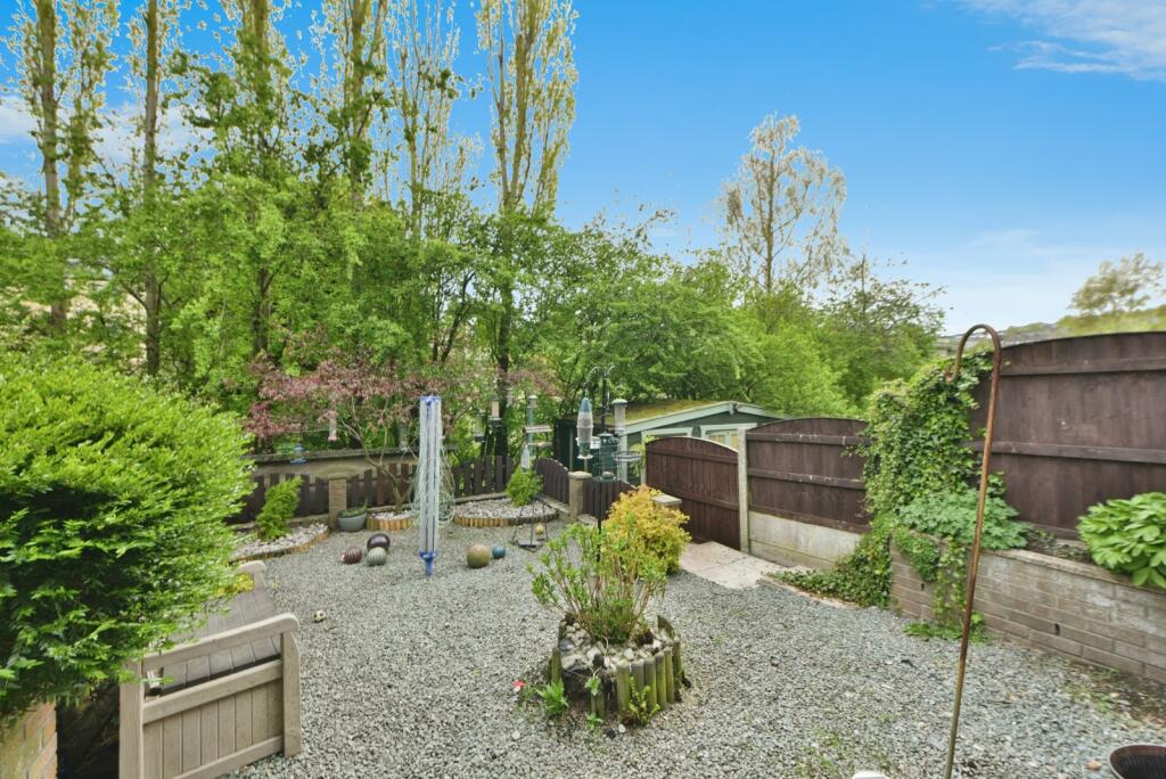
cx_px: 583
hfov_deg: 104.2
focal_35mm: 14
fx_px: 454
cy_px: 390
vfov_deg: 81.3
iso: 180
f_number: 10
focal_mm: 14
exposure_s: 1/60
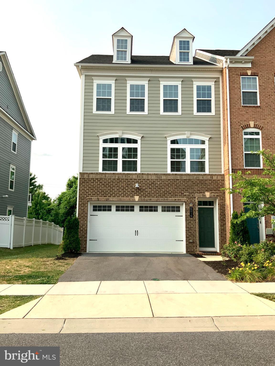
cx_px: 138
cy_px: 183
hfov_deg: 48.2
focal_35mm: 29
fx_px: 307
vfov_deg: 61.7
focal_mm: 3
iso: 16
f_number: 1.8
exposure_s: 1/1377
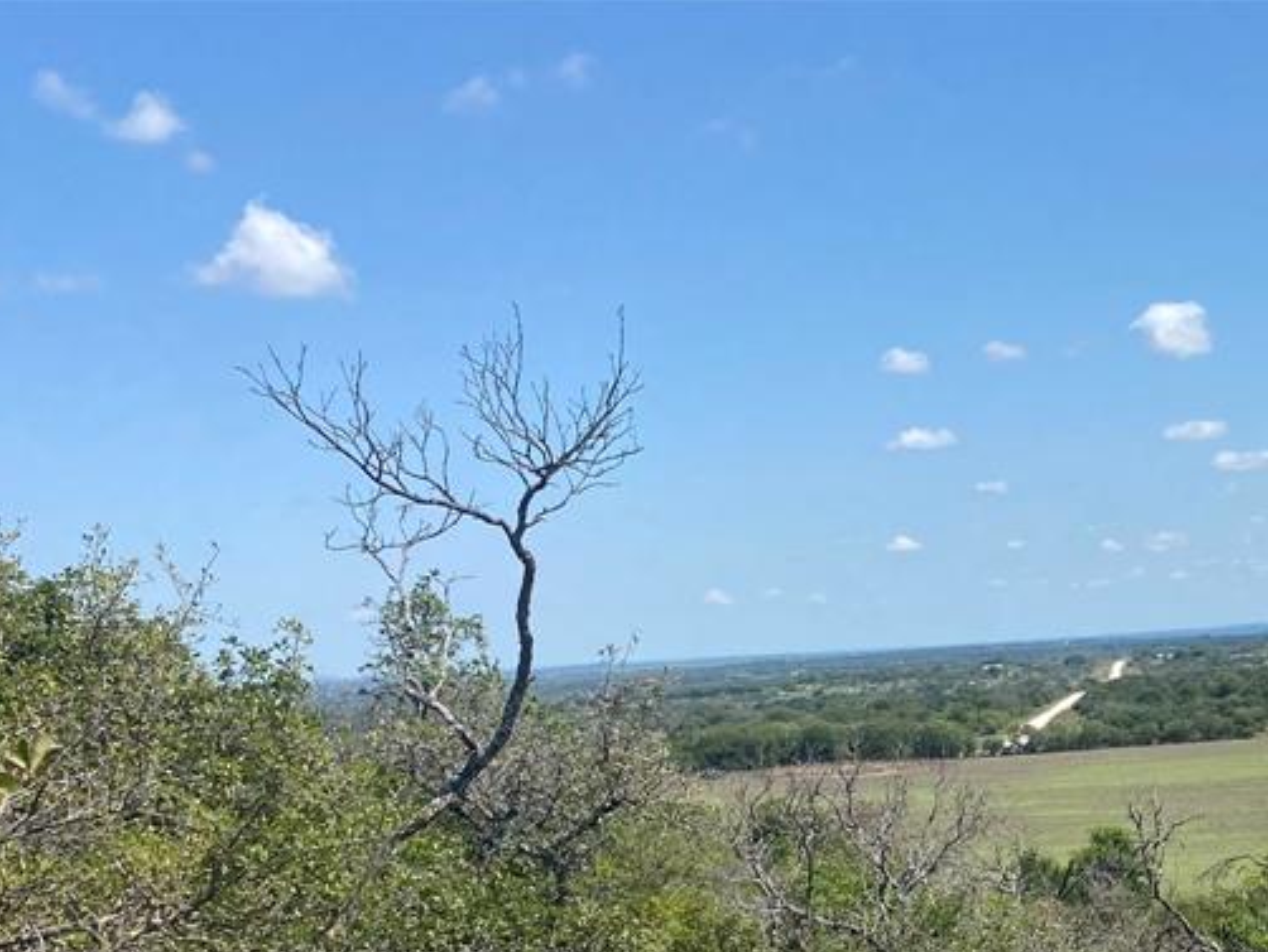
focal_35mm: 53
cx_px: 1109
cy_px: 967
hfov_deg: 34.4
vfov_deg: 26.0
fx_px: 1942
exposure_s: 1/2890
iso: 32
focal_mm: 4.25
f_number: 1.8
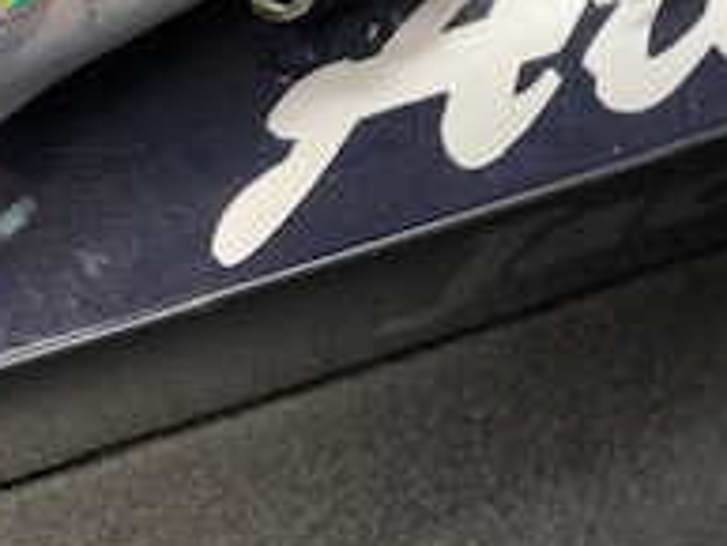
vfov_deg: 14.6
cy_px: -309
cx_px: 674
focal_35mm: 93
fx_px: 1954
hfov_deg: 20.6
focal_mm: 3.99
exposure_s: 1/50
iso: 20
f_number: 1.8
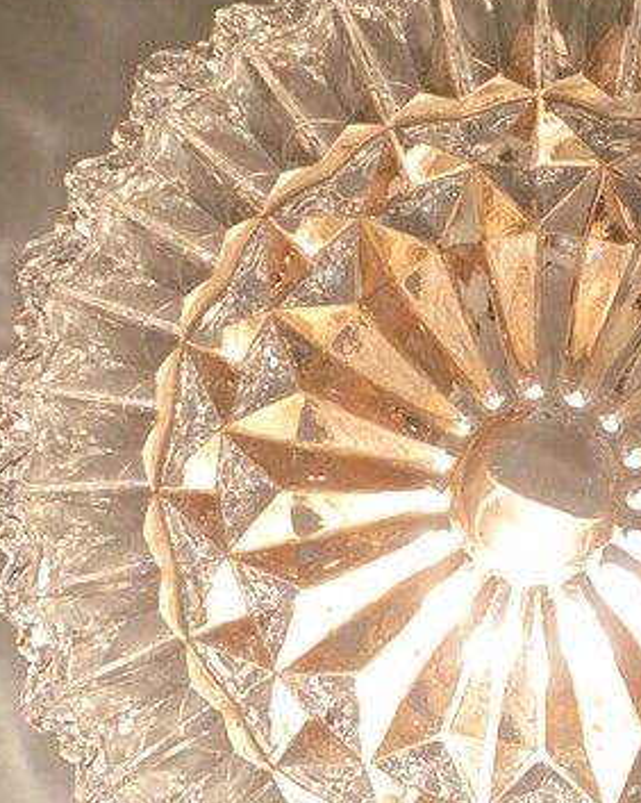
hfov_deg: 12.5
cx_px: 578
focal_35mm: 122
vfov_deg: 15.8
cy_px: 482
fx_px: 2896
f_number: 4.8
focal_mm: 8.9
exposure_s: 1/100
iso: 100
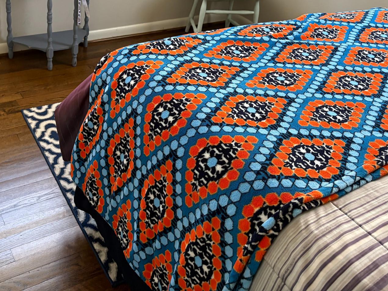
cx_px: 137
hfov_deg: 44.3
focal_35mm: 42
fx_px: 471
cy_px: 56
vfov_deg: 33.3
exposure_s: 1/60
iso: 320
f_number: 1.6
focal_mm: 5.96
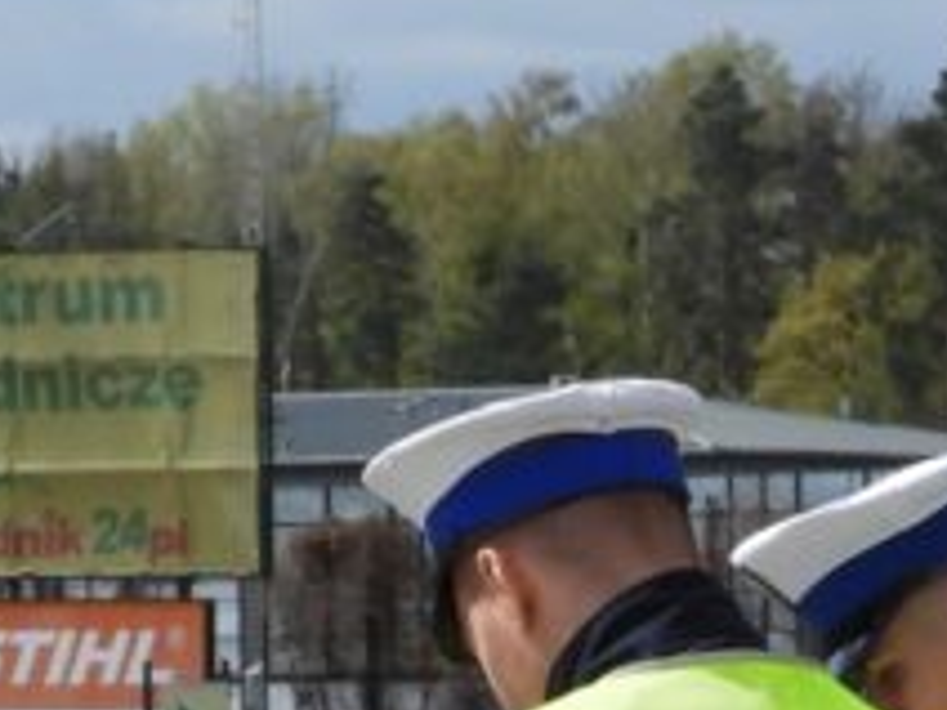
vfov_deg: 4.0
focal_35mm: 363
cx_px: 188
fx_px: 9931
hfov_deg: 5.5
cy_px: 1621
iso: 100
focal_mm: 13.5
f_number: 3.5
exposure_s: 1/1250
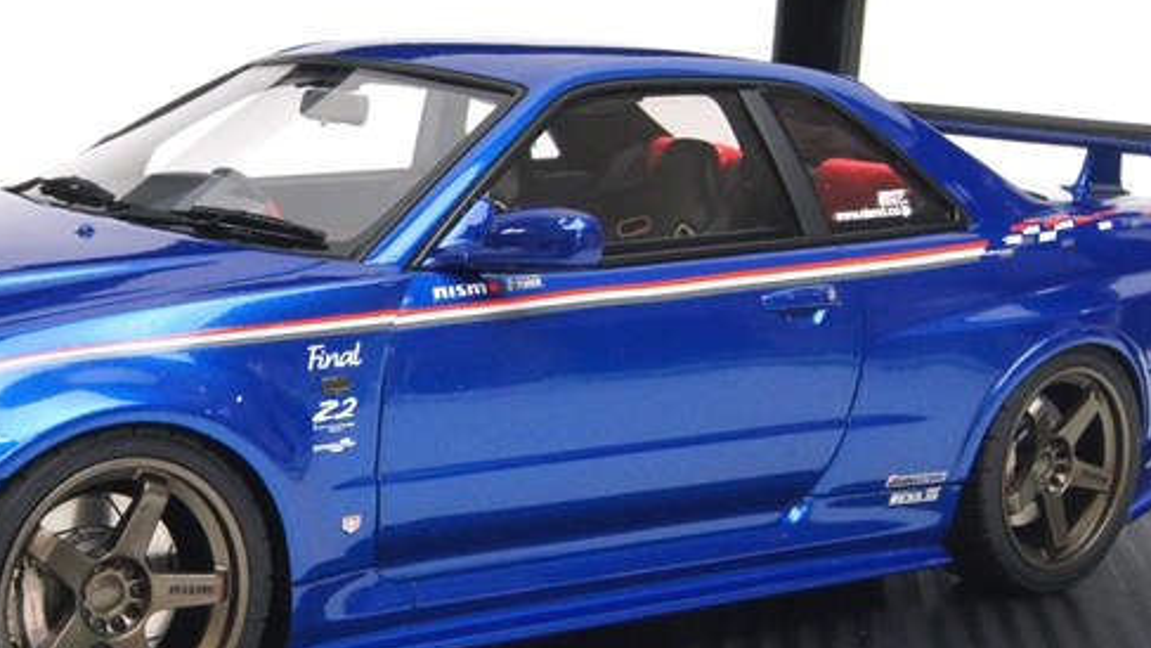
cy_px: 409
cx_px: 321
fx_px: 2045
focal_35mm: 67
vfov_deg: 18.0
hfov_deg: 31.0
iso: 1600
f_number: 22
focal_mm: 26
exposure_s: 1/8
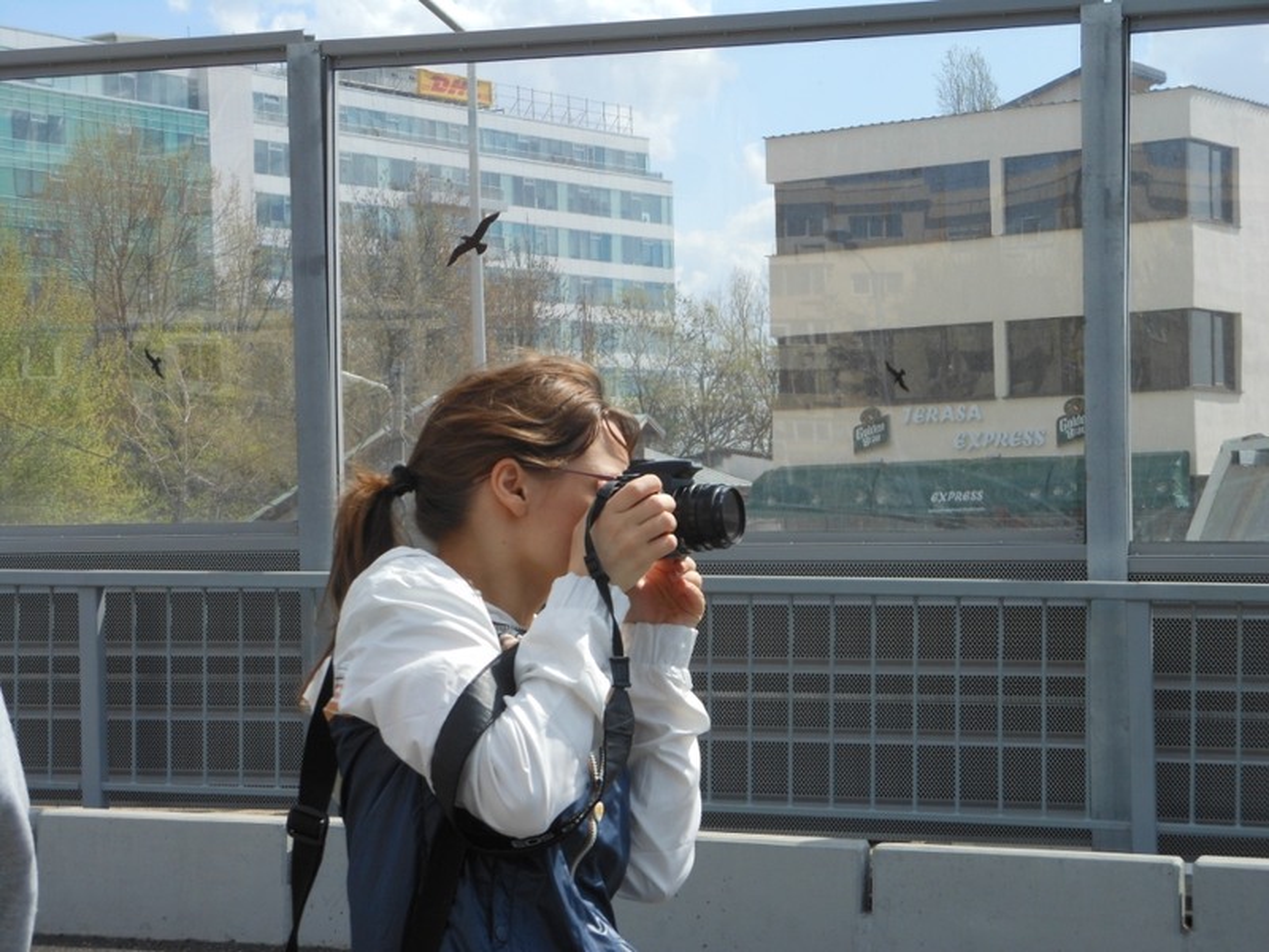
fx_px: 2786
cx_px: 634
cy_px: 476
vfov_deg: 19.4
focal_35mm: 76
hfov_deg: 25.7
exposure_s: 1/640
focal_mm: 13.6
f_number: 4.4
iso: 80
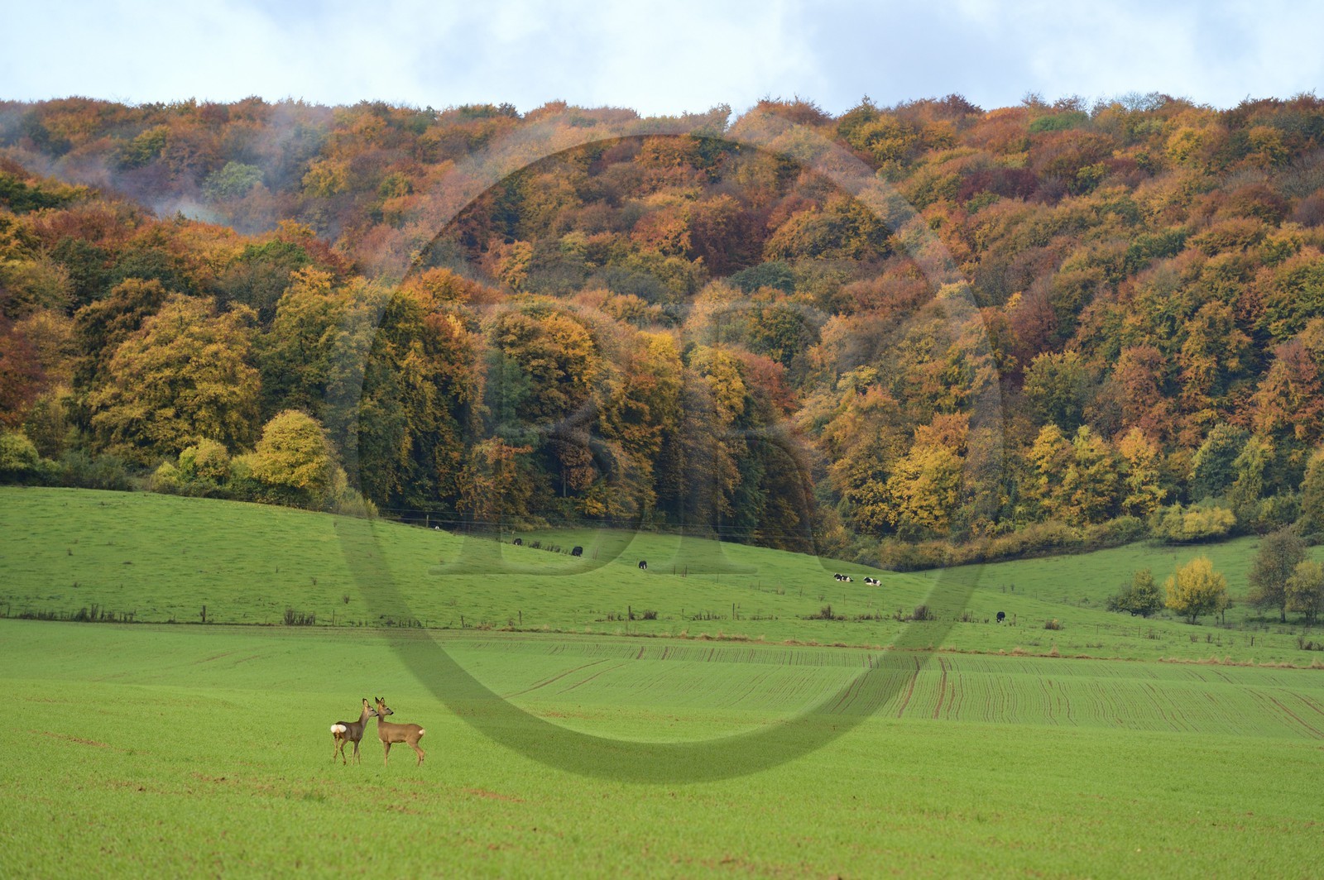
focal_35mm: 200
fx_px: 7349
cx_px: 662
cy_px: 440
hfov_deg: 10.3
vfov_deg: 6.9
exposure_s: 1/250
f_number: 7.1
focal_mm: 200
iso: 400
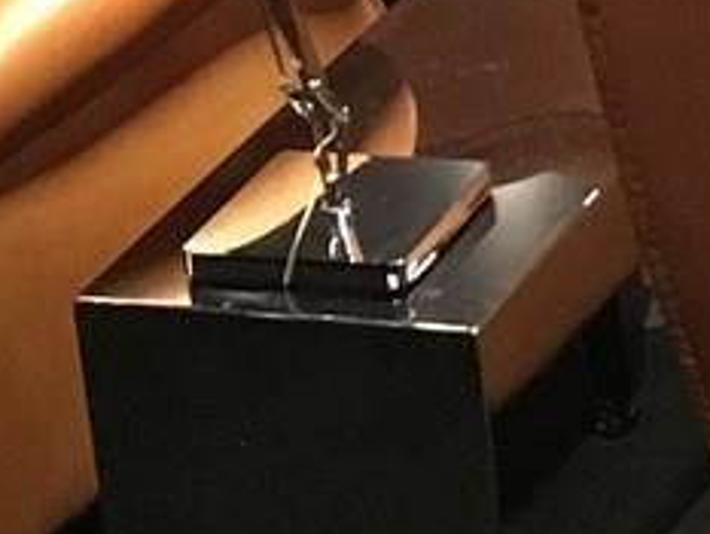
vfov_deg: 7.2
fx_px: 4084
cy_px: -531
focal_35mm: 199
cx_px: 606
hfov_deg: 9.9
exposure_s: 1/15
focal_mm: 4.15
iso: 320
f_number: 2.2
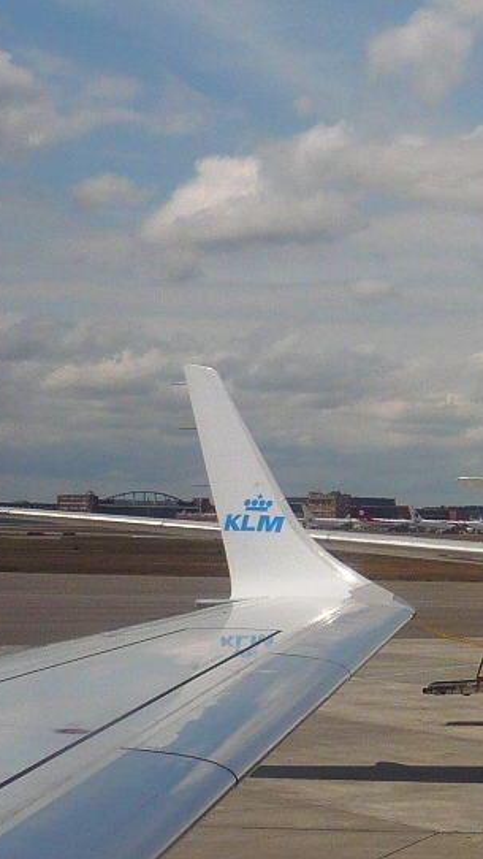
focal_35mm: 90
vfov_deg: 23.6
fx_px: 2049
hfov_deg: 12.1
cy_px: 328
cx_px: 926
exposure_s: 1/400
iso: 100
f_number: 8
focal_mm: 5.8
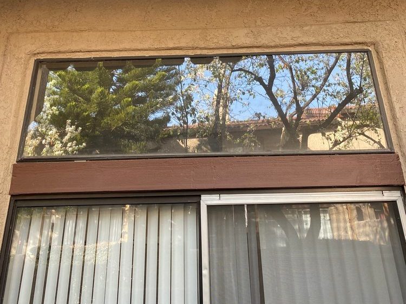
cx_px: 203
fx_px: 305
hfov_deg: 67.3
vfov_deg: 53.0
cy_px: 152
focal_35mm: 26
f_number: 1.8
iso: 64
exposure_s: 1/121
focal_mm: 4.25
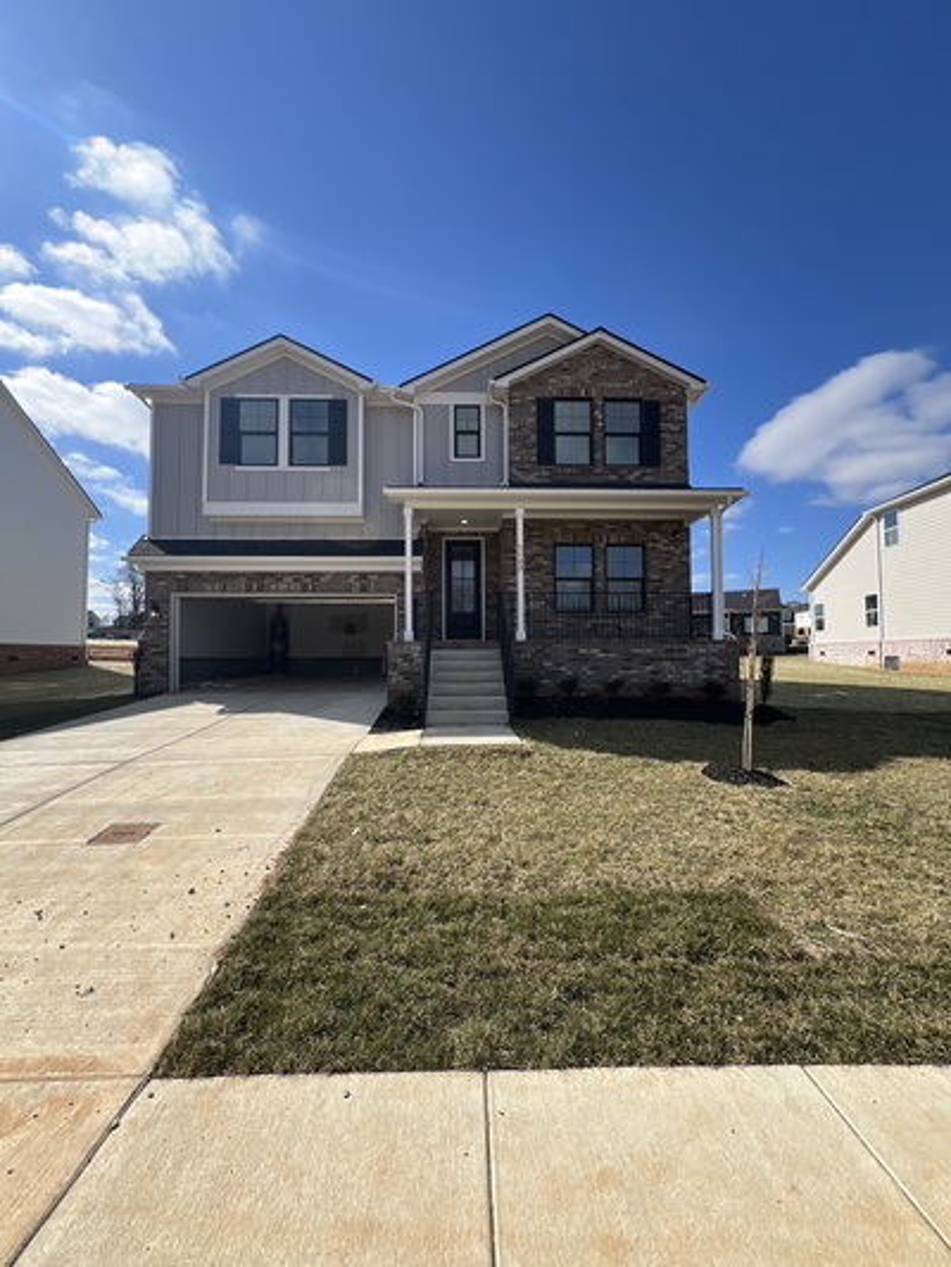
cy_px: 634
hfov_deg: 89.9
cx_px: 476
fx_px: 476
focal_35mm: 13
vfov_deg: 106.2
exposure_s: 1/1004
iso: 32
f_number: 1.8
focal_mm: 1.57
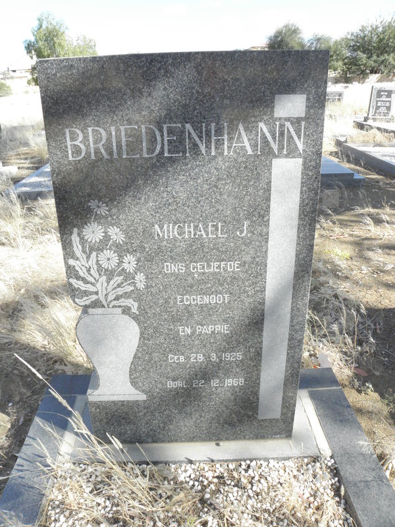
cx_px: 198
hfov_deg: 53.1
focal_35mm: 26
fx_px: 396
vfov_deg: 67.3
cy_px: 264
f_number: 6.3
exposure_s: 1/250
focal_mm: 4.6
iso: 200
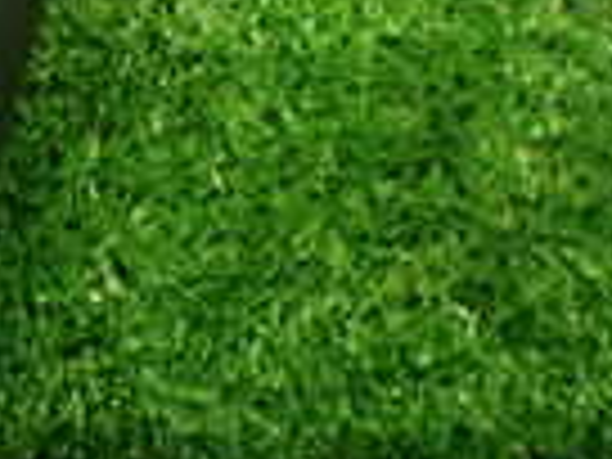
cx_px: -315
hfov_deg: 11.9
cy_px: 234
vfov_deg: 9.3
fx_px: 2811
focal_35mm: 159
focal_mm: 6.37
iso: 800
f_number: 2.5
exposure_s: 1/100
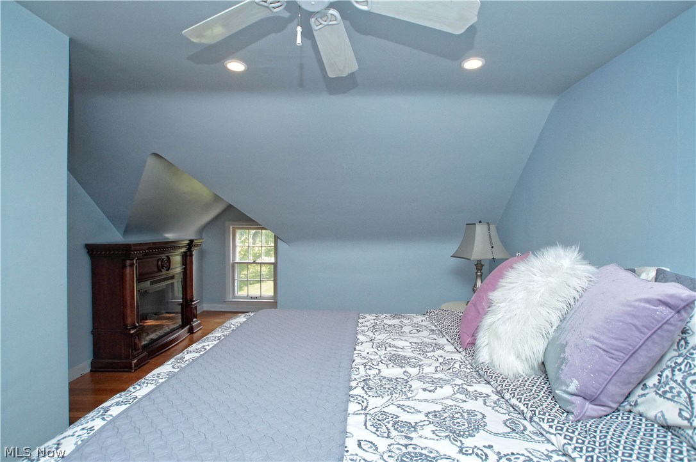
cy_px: 231
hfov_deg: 95.0
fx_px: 319
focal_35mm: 16
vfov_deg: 72.0
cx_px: 348
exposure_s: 1/160
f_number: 4.5
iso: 800
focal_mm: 11
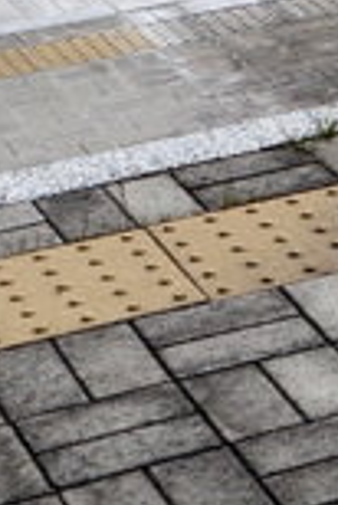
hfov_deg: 7.0
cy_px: -20
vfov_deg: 11.3
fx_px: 2515
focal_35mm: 179
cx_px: 942
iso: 100
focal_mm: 18
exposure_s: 1/500
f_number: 8
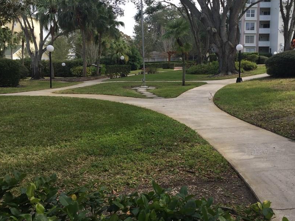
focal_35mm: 37
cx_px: 173
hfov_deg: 49.9
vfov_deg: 38.5
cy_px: 90
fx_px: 315
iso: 32
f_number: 2.2
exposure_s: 1/732
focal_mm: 4.15
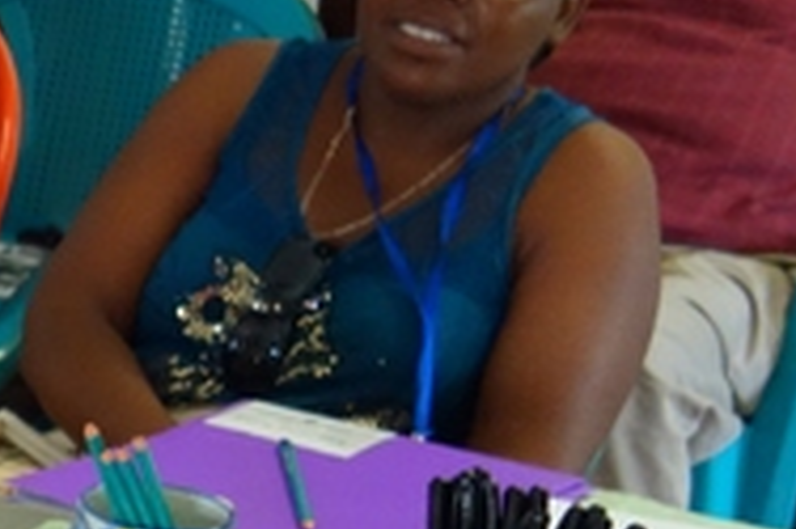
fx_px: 2960
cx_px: -965
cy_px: 326
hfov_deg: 12.7
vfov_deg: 10.2
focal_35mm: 134
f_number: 1.8
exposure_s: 1/80
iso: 800
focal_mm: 10.4
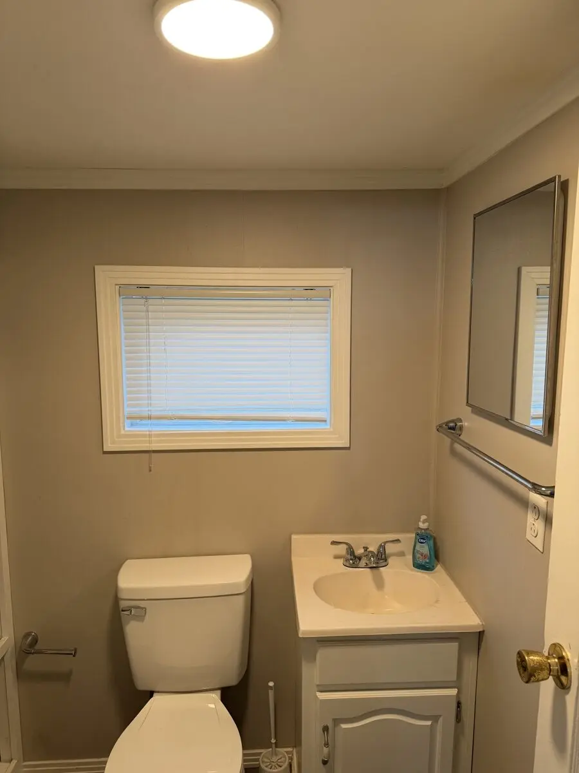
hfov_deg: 56.8
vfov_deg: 71.6
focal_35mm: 24
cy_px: 386
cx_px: 290
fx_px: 535
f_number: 1.78
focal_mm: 6.76
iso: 160
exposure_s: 1/120
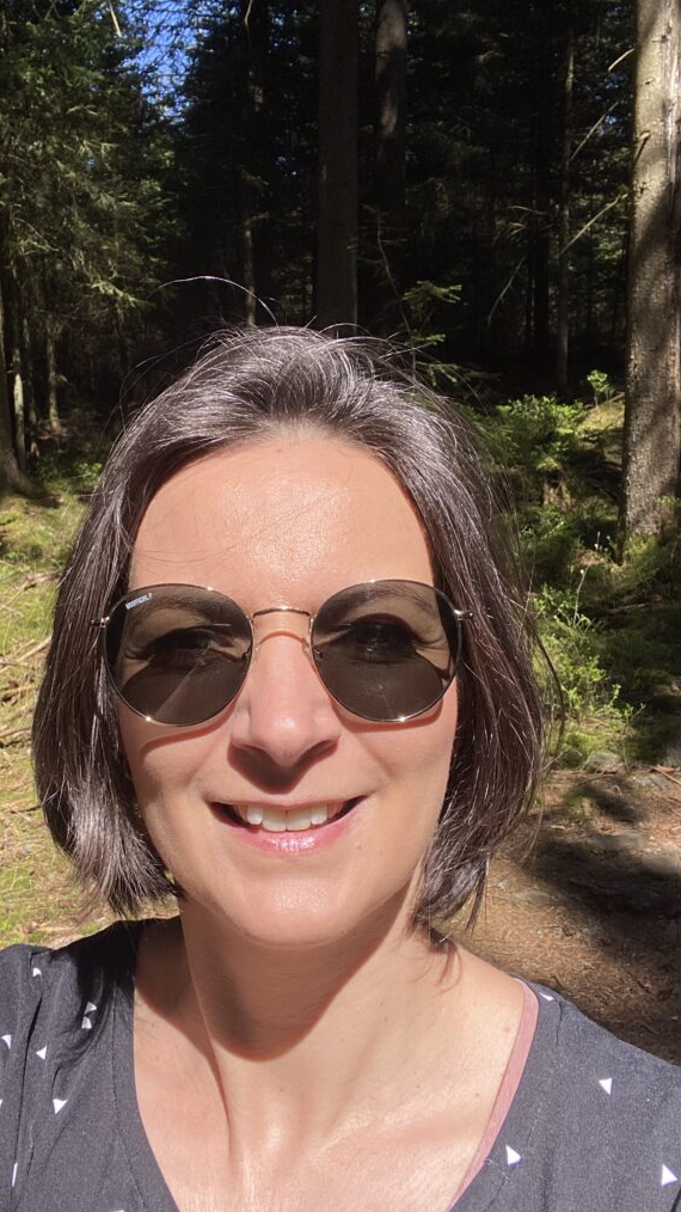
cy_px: 611
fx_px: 1060
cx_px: 243
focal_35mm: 33
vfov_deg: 59.5
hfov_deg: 35.4
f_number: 2.2
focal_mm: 2.71
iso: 25
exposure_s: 1/871
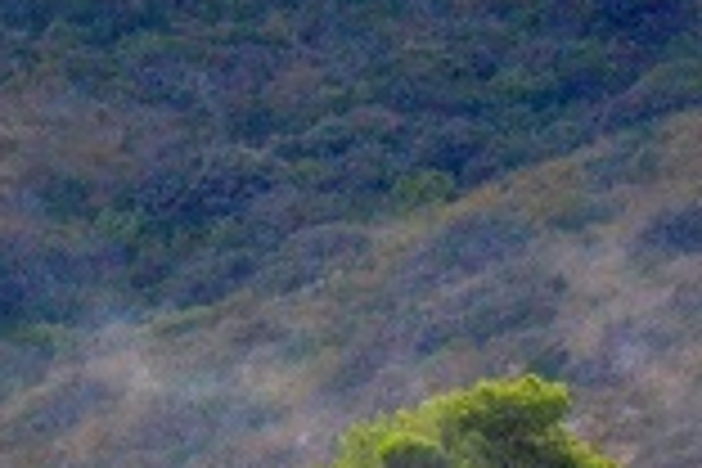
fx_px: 44807
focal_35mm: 2298
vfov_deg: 0.6
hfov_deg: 0.9
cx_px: -650
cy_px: 290
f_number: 5.6
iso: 2500
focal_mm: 240
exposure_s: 1/8000
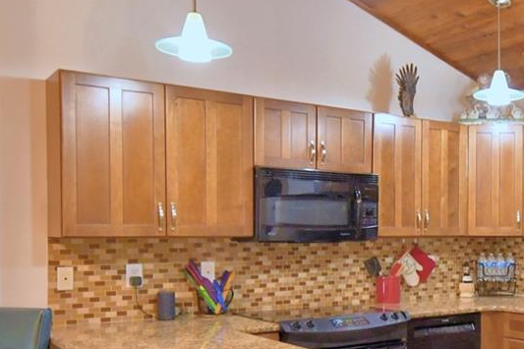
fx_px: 655
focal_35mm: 45
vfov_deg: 29.5
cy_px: 248
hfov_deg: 40.8
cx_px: 454
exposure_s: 1/30
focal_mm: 10
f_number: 4.5
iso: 1000
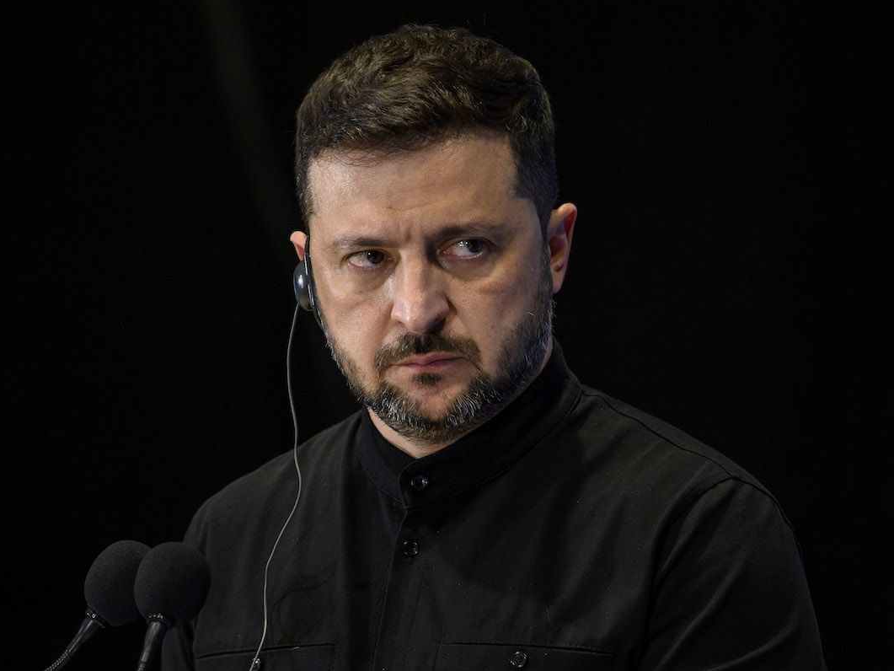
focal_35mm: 652
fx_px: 16841
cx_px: 422
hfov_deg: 3.0
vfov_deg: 2.3
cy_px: 335
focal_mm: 400
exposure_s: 1/100
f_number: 4.5
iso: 800
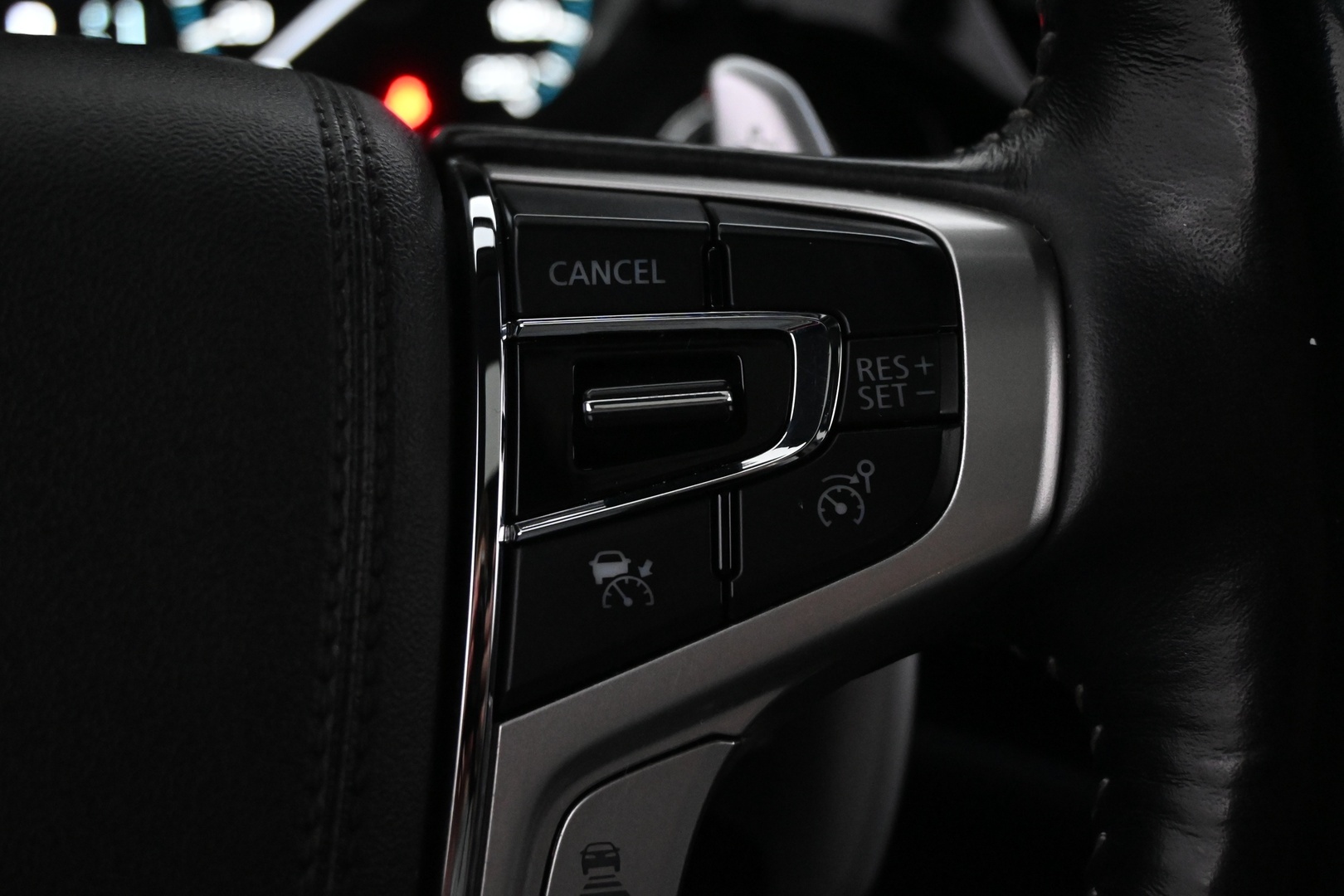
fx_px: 1764
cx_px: 672
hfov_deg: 41.7
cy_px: 448
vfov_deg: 28.5
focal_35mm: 47
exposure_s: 1/50
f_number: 5
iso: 5600
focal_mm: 31.5
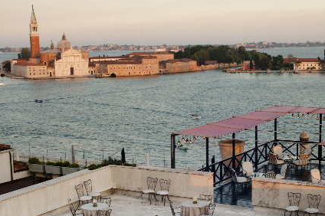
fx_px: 595
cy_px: 144
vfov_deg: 20.5
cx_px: 218
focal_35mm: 66
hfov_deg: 30.3
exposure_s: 1/60
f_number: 13
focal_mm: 35
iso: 500
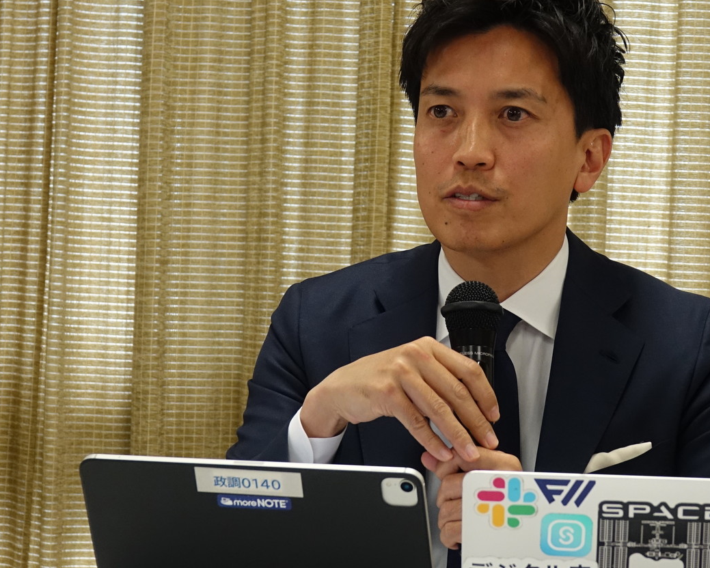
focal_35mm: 144
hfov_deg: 13.4
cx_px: 452
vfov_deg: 10.7
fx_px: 3026
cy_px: 262
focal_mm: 30.5
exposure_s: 1/100
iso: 640
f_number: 3.5
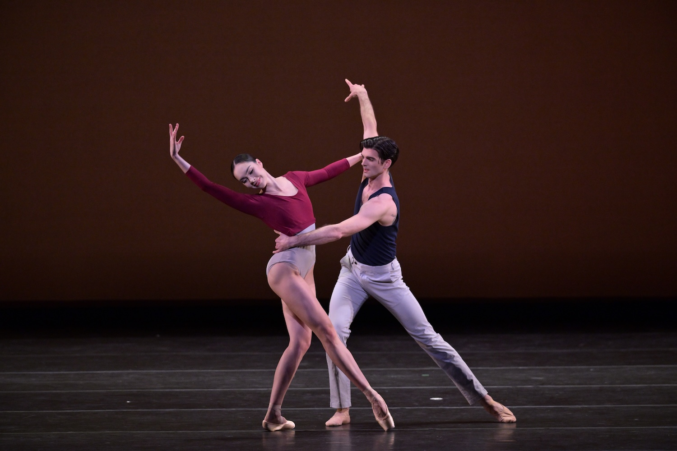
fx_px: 6393
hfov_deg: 6.1
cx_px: 338
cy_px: 226
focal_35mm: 340
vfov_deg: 4.0
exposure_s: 1/500
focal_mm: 340
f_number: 4
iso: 3200
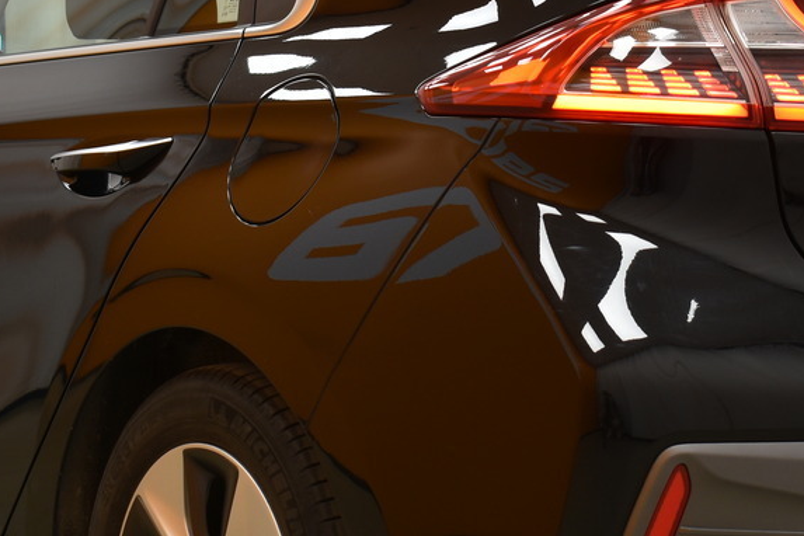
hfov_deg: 17.9
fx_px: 2555
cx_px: 469
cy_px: 239
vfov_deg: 12.0
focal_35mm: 114
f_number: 4
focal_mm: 27
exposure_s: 1/40
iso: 160
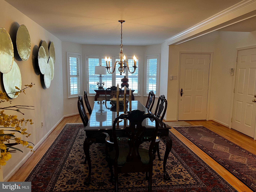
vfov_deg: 53.1
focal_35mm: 26
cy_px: 96
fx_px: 192
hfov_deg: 67.3
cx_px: 128
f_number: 1.6
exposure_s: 1/60
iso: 125
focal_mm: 5.1
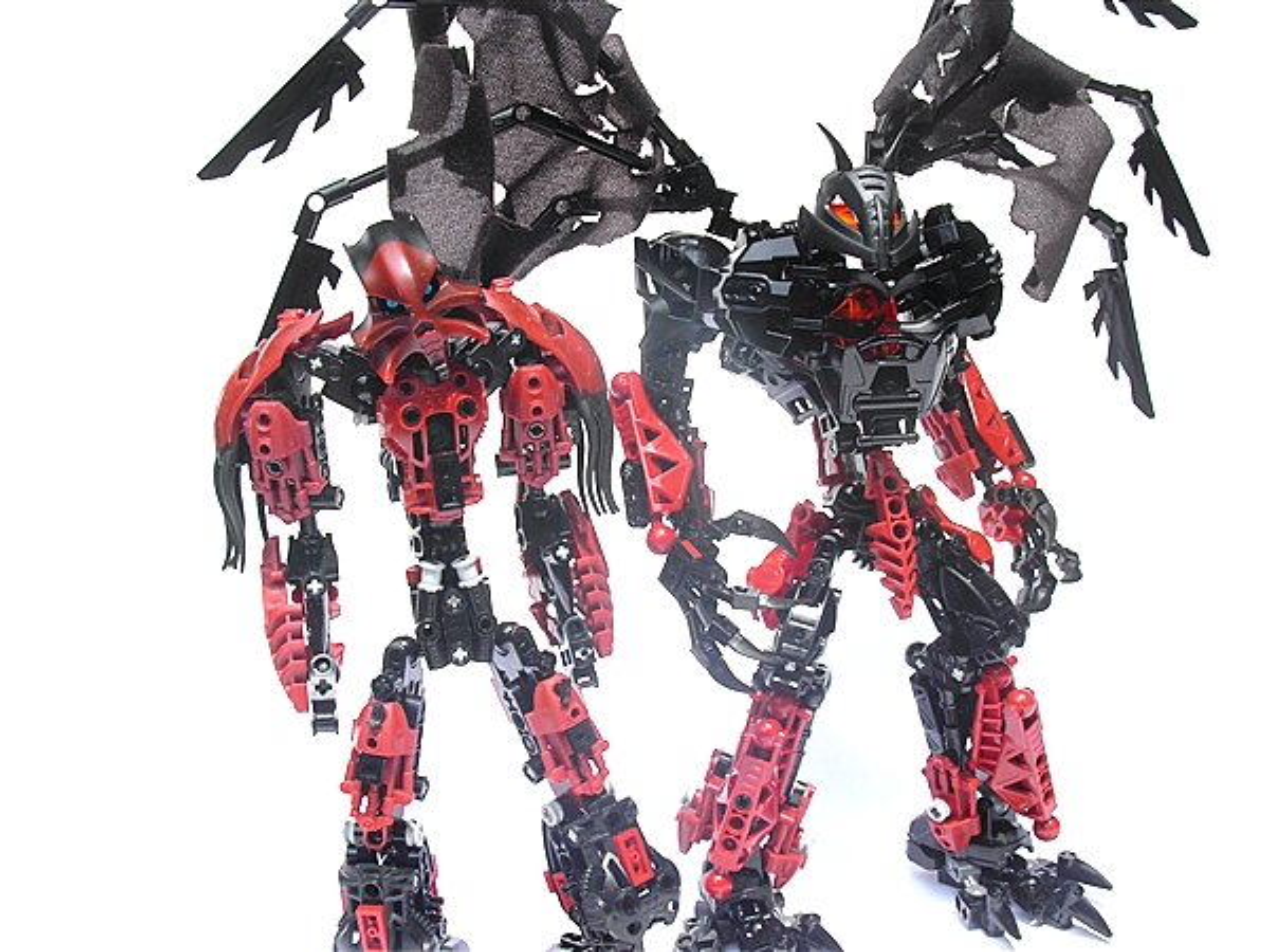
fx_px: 1650
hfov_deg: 42.1
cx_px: 634
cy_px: 476
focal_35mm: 45
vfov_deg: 32.2
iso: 79
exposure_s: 1/384
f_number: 5.3
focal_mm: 7.5
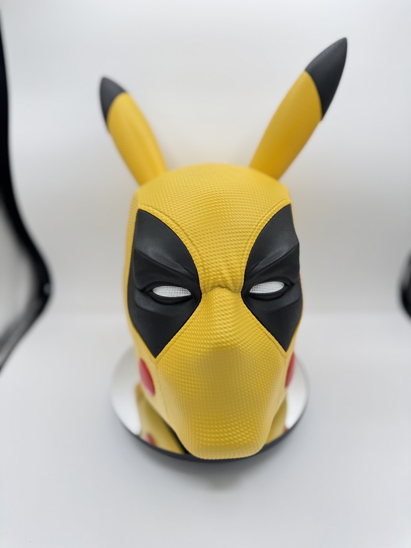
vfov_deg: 71.6
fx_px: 380
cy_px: 274
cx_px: 206
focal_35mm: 24
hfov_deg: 56.8
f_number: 1.78
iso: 80
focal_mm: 6.76
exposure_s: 1/707
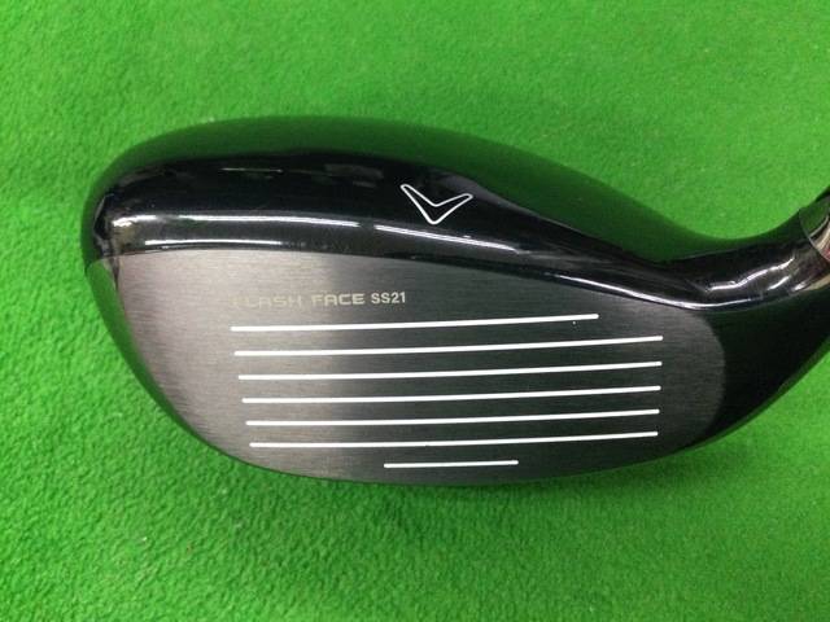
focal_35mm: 31
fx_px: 743
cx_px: 415
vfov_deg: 45.4
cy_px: 311
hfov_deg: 58.4
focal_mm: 3.3
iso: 200
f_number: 2.4
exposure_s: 1/30
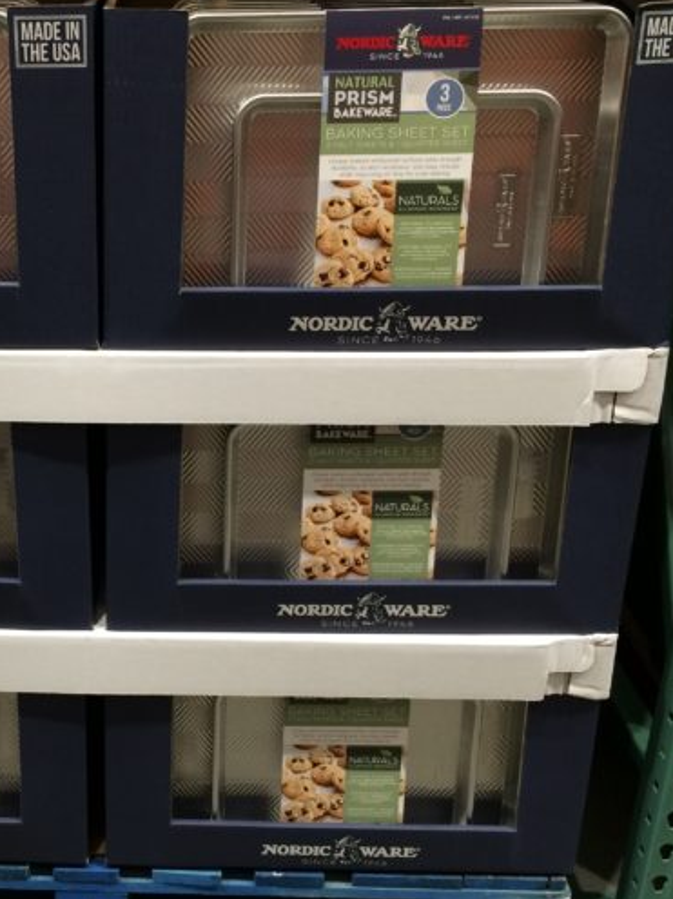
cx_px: 111
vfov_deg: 42.1
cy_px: 445
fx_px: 1167
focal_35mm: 45
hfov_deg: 31.1
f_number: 2.2
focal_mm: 4.15
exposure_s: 1/30
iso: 80
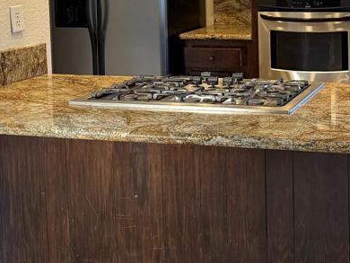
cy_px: 1
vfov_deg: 22.4
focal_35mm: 63
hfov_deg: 29.2
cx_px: 326
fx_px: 637
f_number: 1.78
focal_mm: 6.76
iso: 250
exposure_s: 1/60
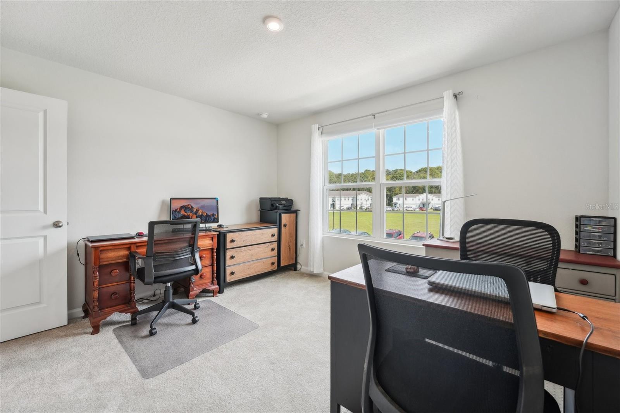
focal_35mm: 14
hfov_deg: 104.3
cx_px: 310
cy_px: 206
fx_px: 241
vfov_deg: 81.2
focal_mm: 14
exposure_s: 1/60
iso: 400
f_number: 8
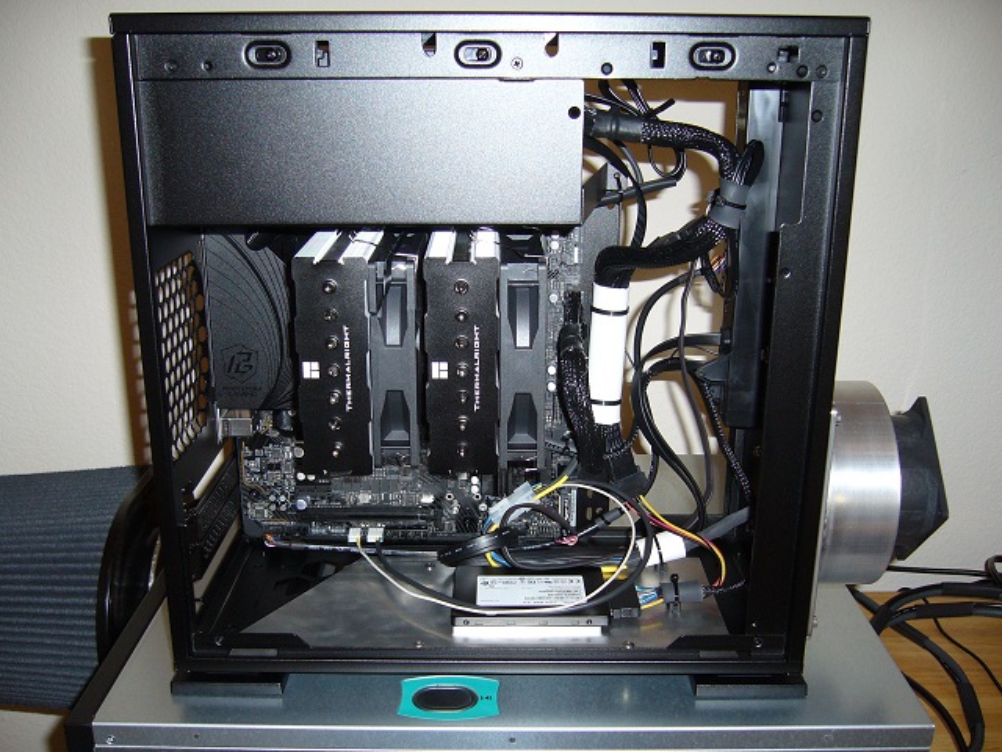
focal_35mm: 35
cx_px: 501
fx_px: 1013
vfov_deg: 40.7
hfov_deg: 52.6
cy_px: 376
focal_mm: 5.8
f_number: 2.8
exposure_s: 1/30
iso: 100
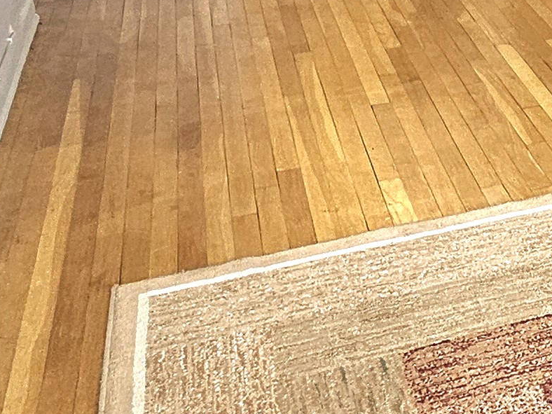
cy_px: -85
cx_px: 741
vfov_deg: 20.7
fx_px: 1052
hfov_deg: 25.0
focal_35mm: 66
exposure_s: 1/60.2
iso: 200
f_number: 2.2
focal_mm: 1.7
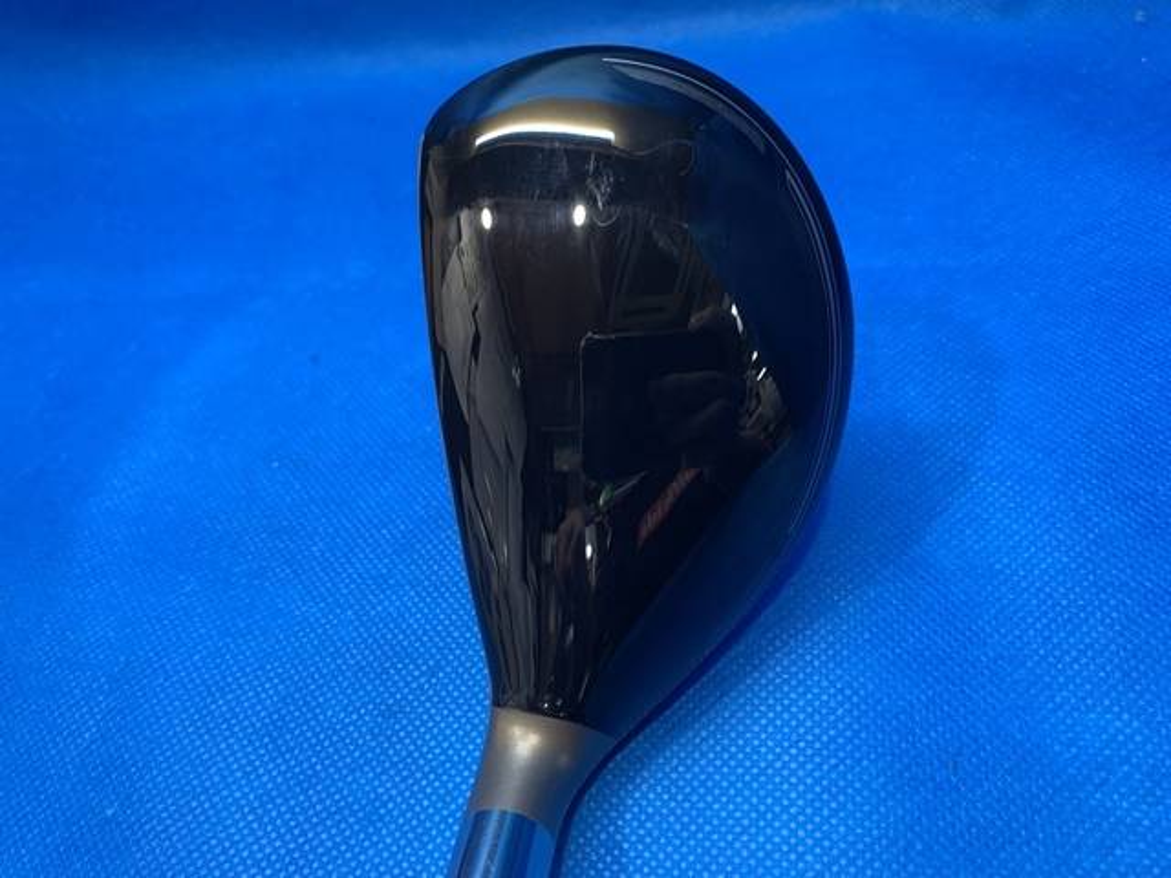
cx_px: 586
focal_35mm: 26
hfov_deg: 67.3
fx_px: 880
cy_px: 439
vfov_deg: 53.1
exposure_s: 1/60
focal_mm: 4.25
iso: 125
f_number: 1.8
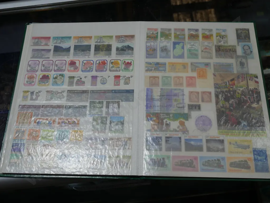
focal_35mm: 38
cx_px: 135
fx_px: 297
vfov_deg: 37.8
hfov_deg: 49.0
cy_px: 102
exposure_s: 1/160
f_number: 5.6
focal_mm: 19
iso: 200
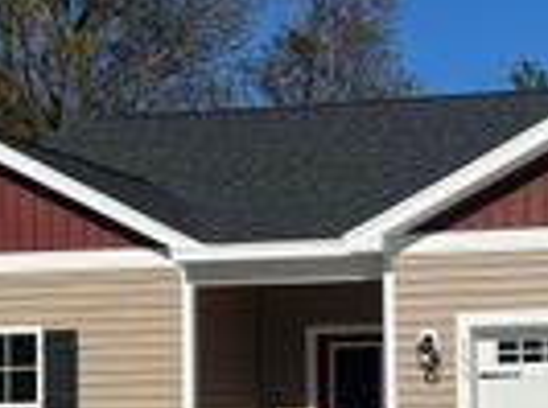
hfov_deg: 19.7
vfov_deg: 14.9
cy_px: 365
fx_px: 1547
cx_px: 490
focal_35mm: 98
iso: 50
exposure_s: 1/12658
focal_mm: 5.7
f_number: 1.5
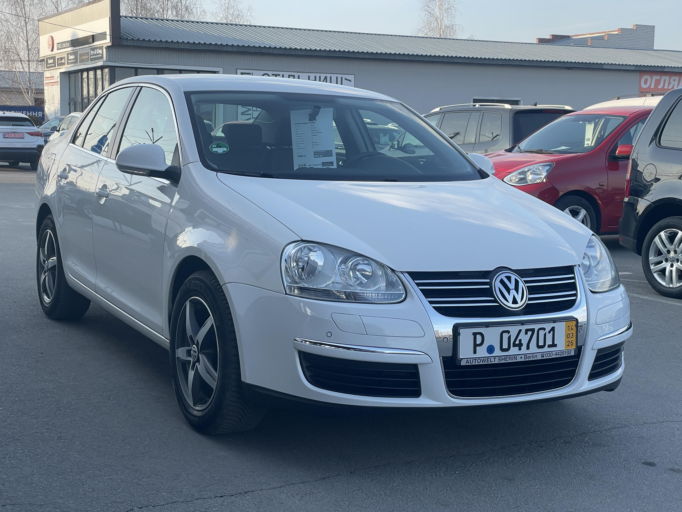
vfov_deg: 27.0
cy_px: 257
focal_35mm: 54
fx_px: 1064
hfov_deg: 35.5
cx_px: 340
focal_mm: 6
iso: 25
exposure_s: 1/302
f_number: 2
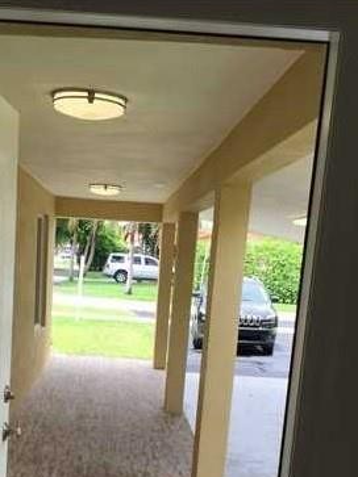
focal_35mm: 48
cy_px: 384
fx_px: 662
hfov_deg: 30.0
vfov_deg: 38.1
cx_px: 117
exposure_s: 1/304
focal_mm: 4.15
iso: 32
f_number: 2.2
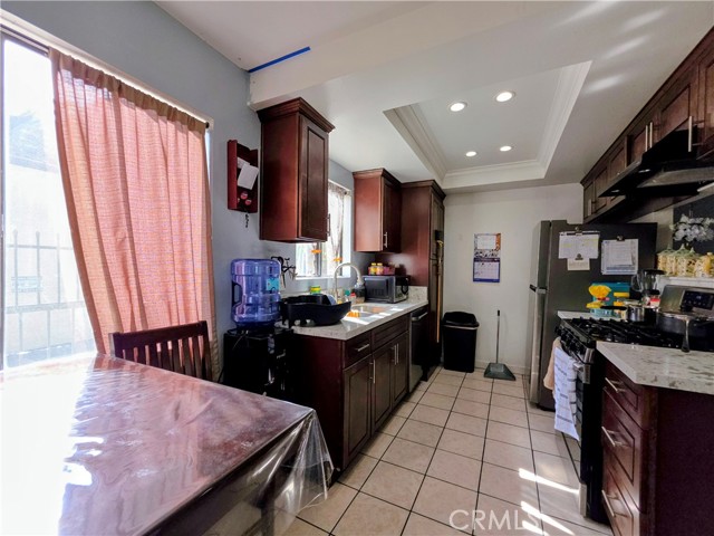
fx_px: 268
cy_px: 268
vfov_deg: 89.9
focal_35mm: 13
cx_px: 357
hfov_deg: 106.2
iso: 32
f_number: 1.9
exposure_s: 1/120
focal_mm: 2.2
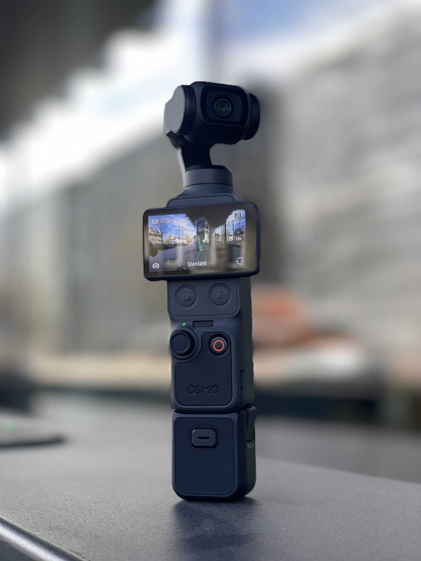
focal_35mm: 52
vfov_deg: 36.8
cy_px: 280
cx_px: 210
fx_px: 843
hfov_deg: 28.0
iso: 32
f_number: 2
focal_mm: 6
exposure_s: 1/122
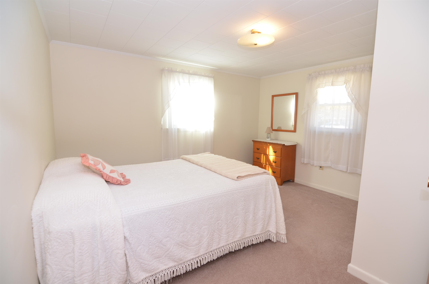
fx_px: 196
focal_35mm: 16
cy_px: 142
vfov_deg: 71.8
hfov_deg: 95.1
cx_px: 214
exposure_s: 1/60
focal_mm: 11
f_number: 4
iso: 280
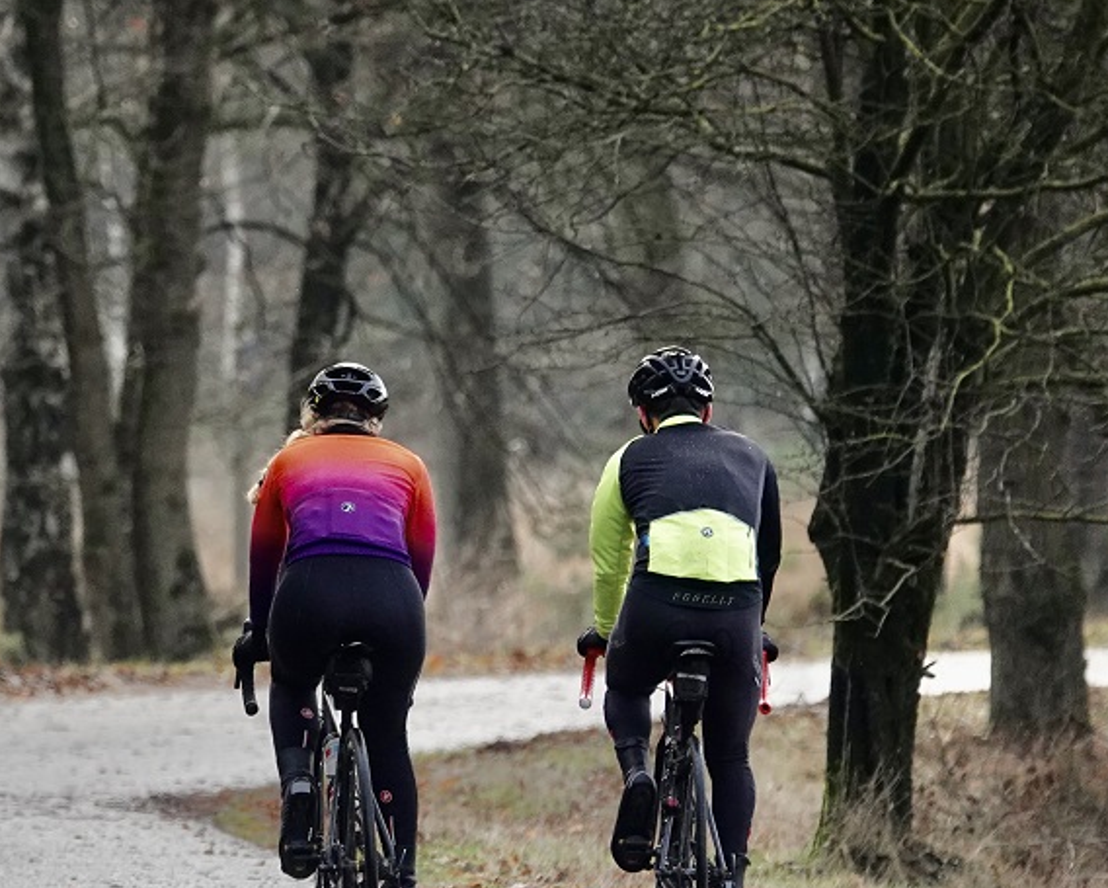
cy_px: 653
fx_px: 35762
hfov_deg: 1.8
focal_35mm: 1090
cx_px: 318
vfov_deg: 1.4
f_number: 4
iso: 800
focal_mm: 220
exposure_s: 1/800
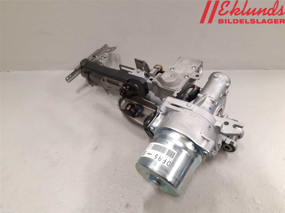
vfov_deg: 53.1
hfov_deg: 67.3
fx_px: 214
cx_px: 142
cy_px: 106
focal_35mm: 26
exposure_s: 1/50
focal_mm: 3.93
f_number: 1.7
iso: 250
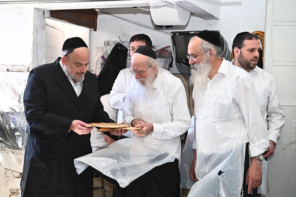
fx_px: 411
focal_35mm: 50
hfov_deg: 39.6
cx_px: 148
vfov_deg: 27.0
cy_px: 98
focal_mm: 50
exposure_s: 1/200
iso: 1600
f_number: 4.5
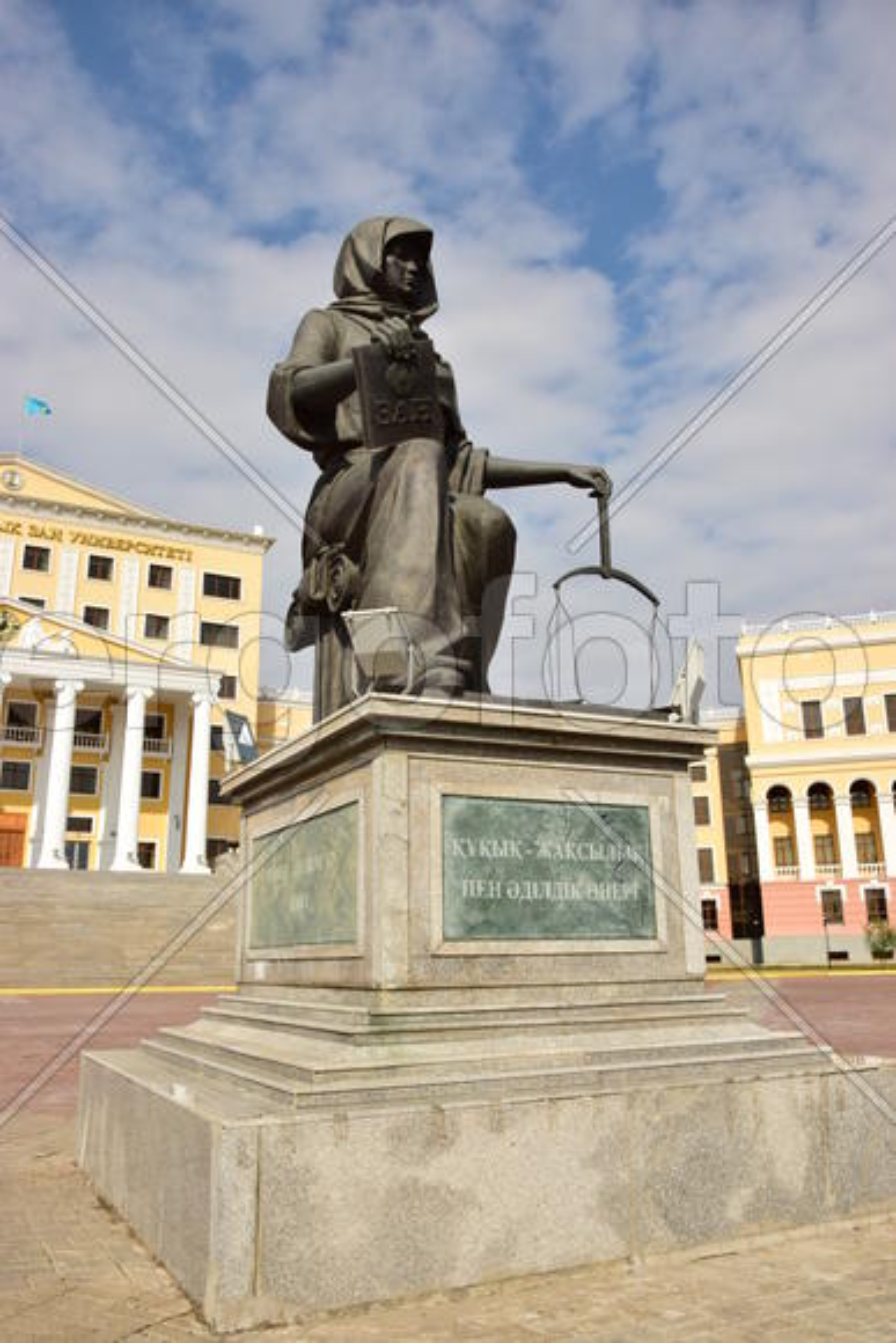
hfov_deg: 48.0
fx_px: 1007
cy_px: 672
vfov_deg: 67.4
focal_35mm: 27
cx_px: 448
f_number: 16
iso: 100
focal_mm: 18
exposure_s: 1/100
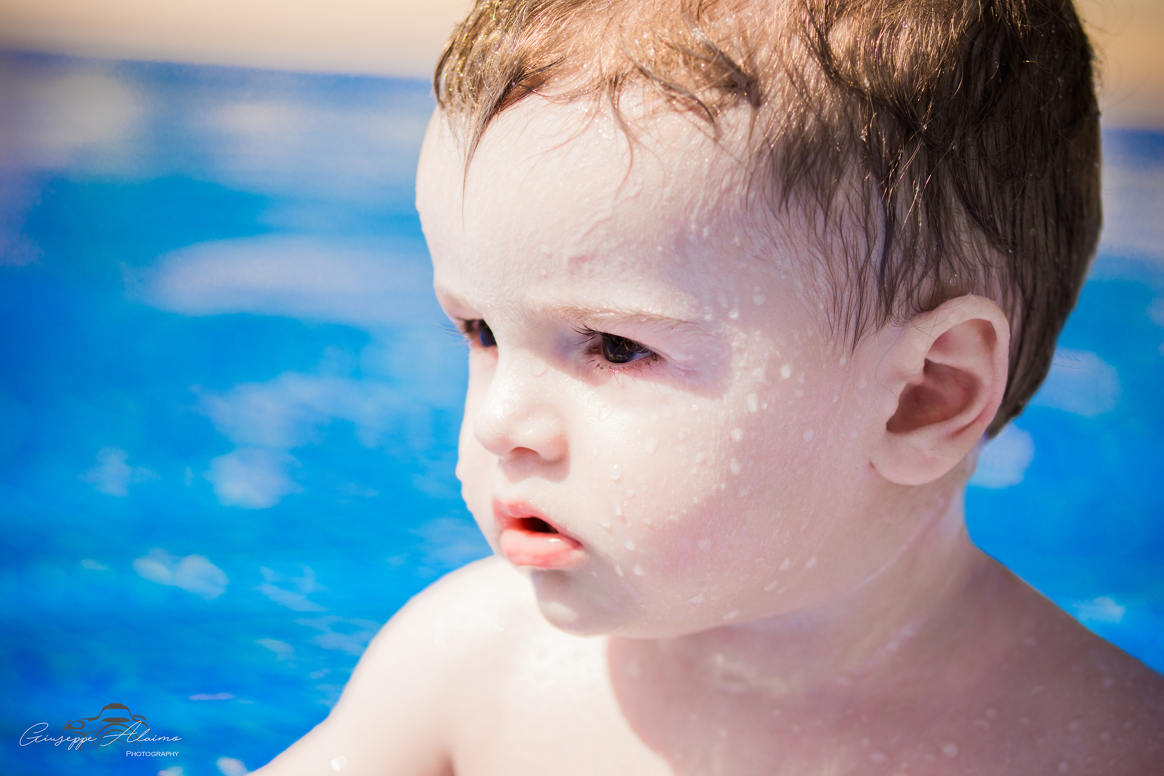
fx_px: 5092
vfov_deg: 8.7
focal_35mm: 158
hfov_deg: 13.0
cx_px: 582
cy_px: 388
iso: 100
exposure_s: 1/1000
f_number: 3
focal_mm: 105
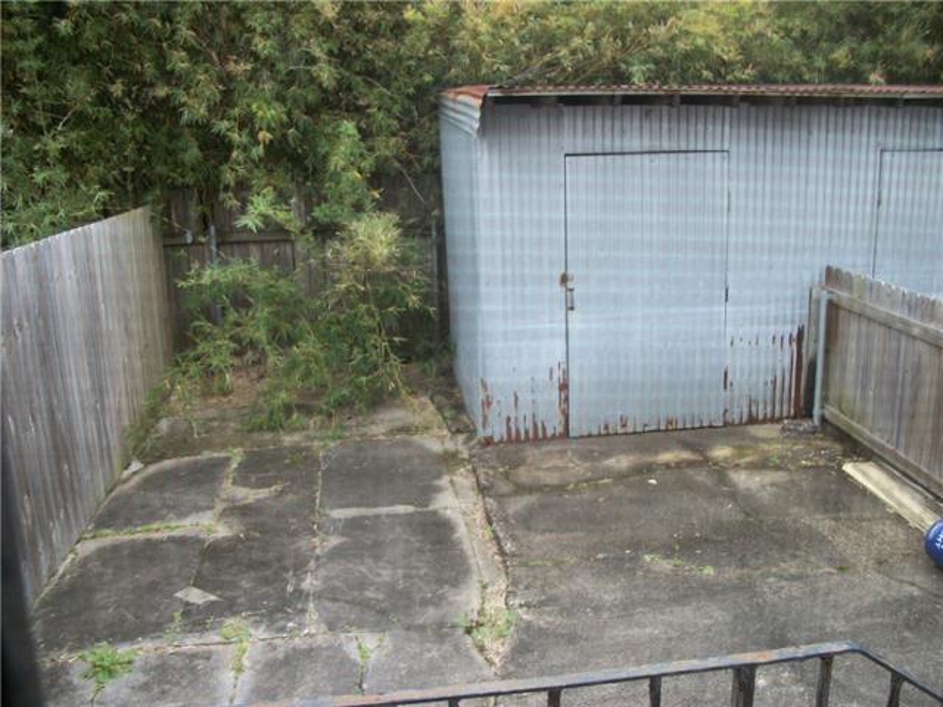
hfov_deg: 56.8
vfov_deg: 44.2
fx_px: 872
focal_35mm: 32
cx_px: 472
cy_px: 354
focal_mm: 5.7
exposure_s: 1/200
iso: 80
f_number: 2.9
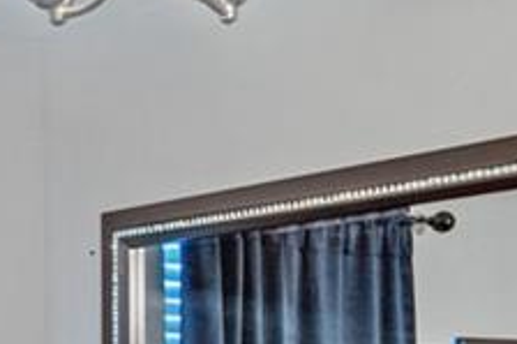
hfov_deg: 16.4
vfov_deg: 13.1
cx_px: -473
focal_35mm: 100
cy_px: 472
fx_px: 1435
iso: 160
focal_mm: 14
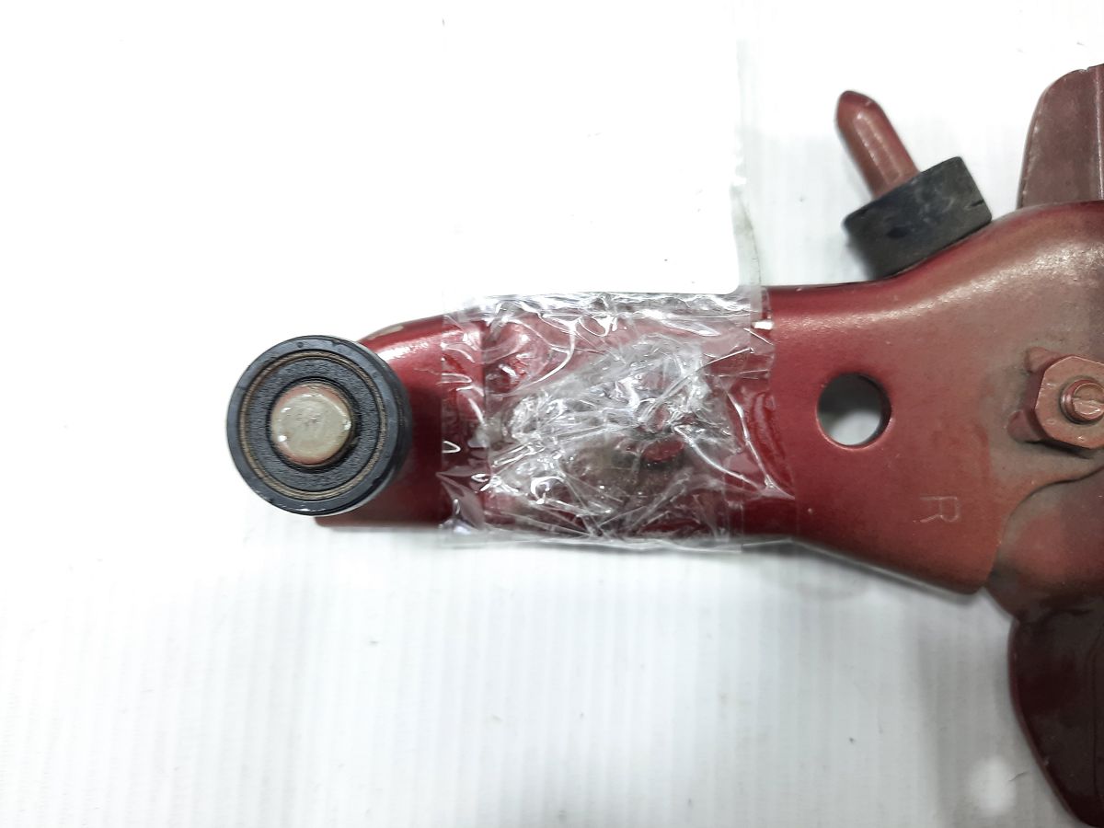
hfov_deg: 69.4
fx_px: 797
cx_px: 552
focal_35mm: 25
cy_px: 414
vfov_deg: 54.9
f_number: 2
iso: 64
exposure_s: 1/50
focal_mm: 4.6
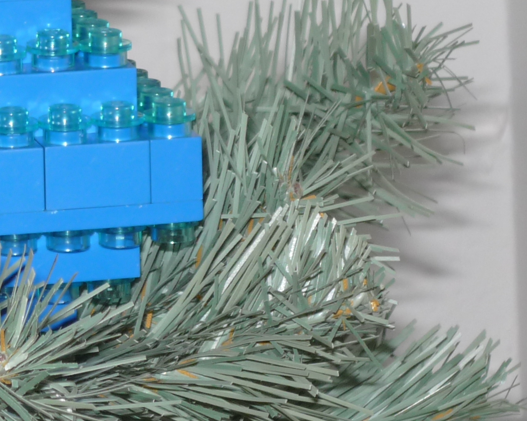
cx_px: -18
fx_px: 4226
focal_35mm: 271
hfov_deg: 7.1
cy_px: 118
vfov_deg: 5.7
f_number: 5.7
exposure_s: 1/40
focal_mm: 15.3
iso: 100
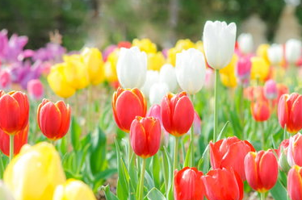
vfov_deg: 5.5
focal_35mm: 251
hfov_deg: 8.2
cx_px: 191
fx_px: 2099
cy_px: 125
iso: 200
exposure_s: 1/250
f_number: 9
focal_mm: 125
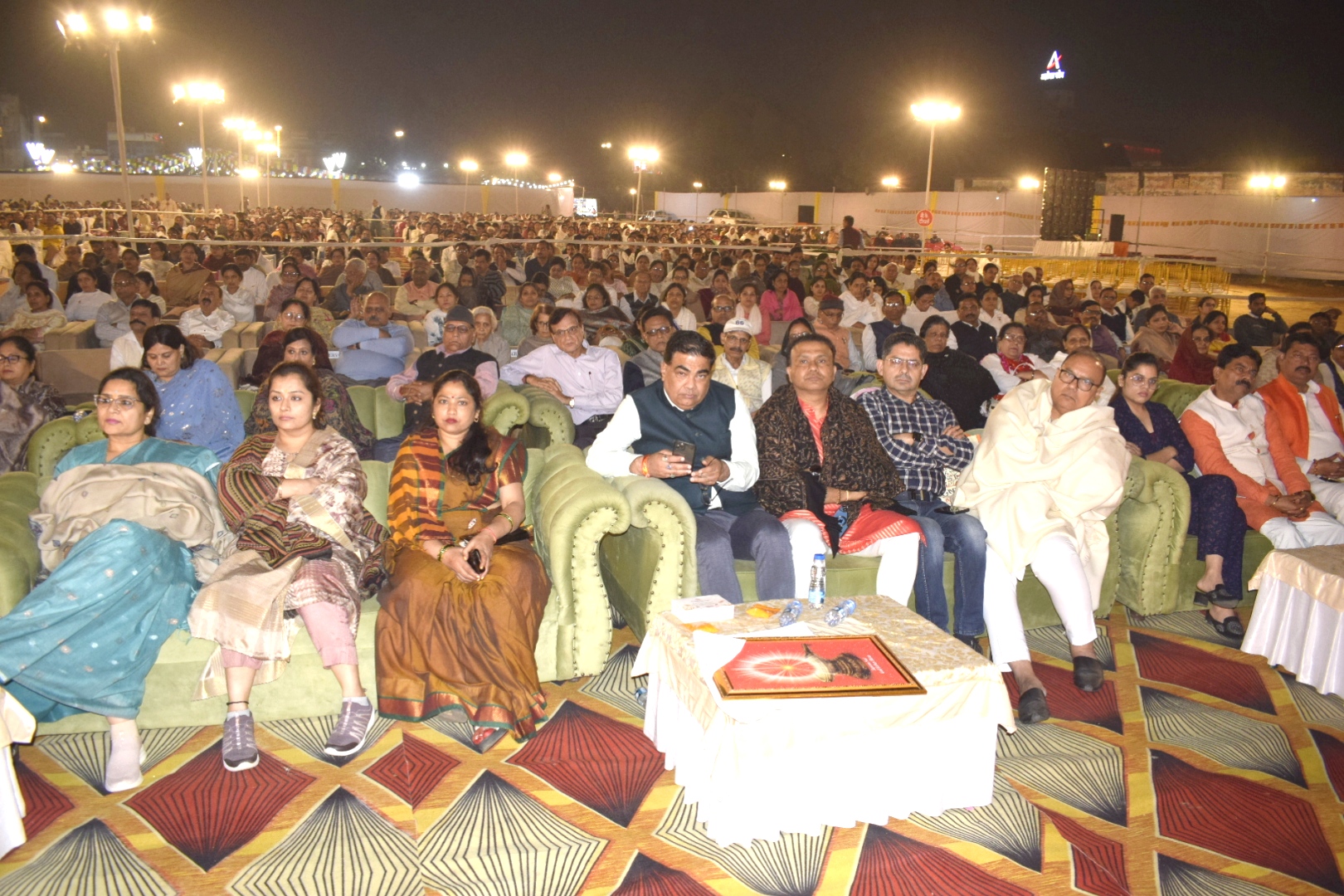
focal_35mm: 27
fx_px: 1008
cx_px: 672
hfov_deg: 67.4
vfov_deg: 47.9
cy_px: 448
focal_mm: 18
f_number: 5
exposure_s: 1/60
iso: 1000
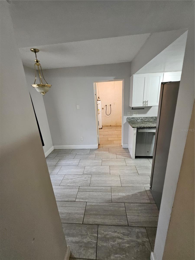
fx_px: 98
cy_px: 130
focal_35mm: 13
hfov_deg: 89.9
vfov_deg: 106.2
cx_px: 98
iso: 320
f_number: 2.2
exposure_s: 1/30
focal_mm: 1.74
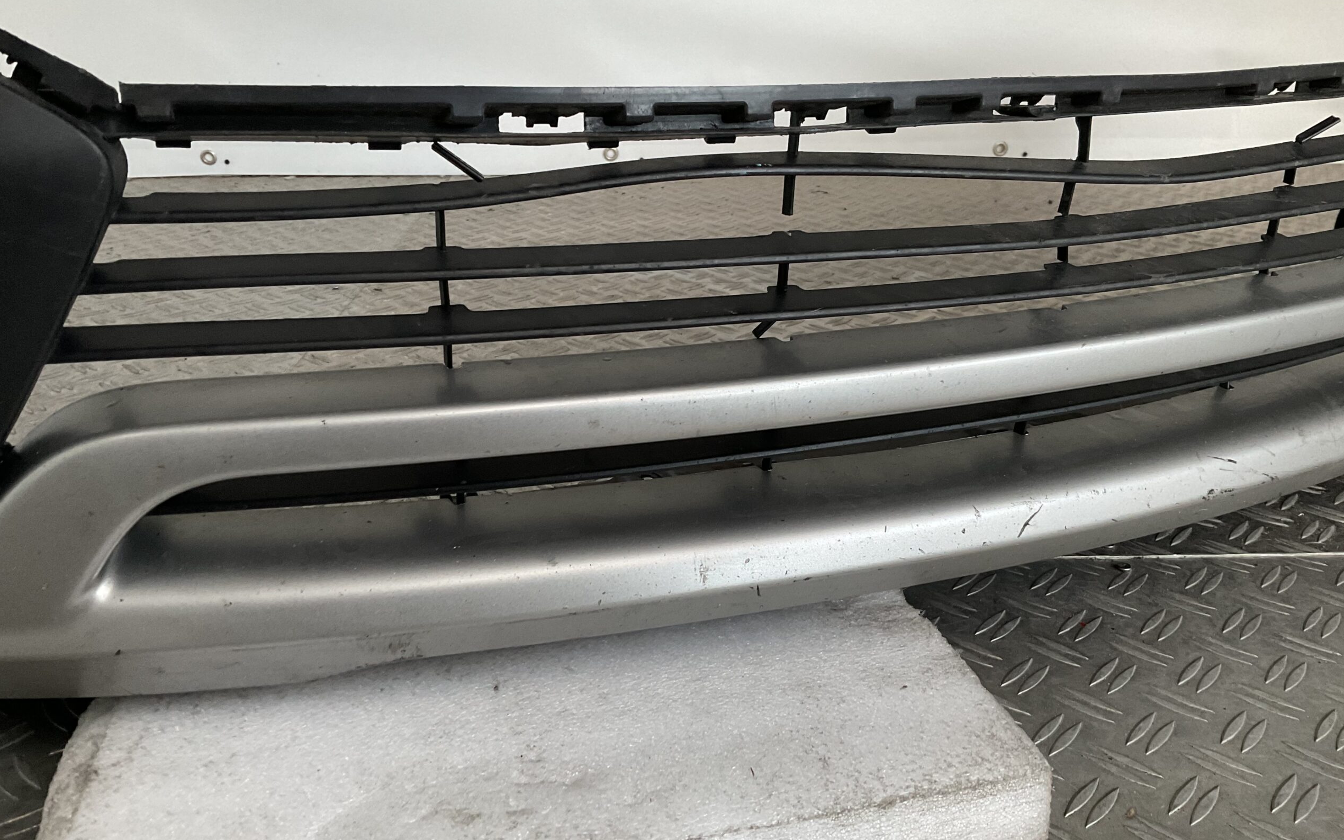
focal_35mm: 31
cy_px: 417
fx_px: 1136
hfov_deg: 61.2
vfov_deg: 40.6
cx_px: 674
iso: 100
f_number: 1.8
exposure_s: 1/50
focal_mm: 3
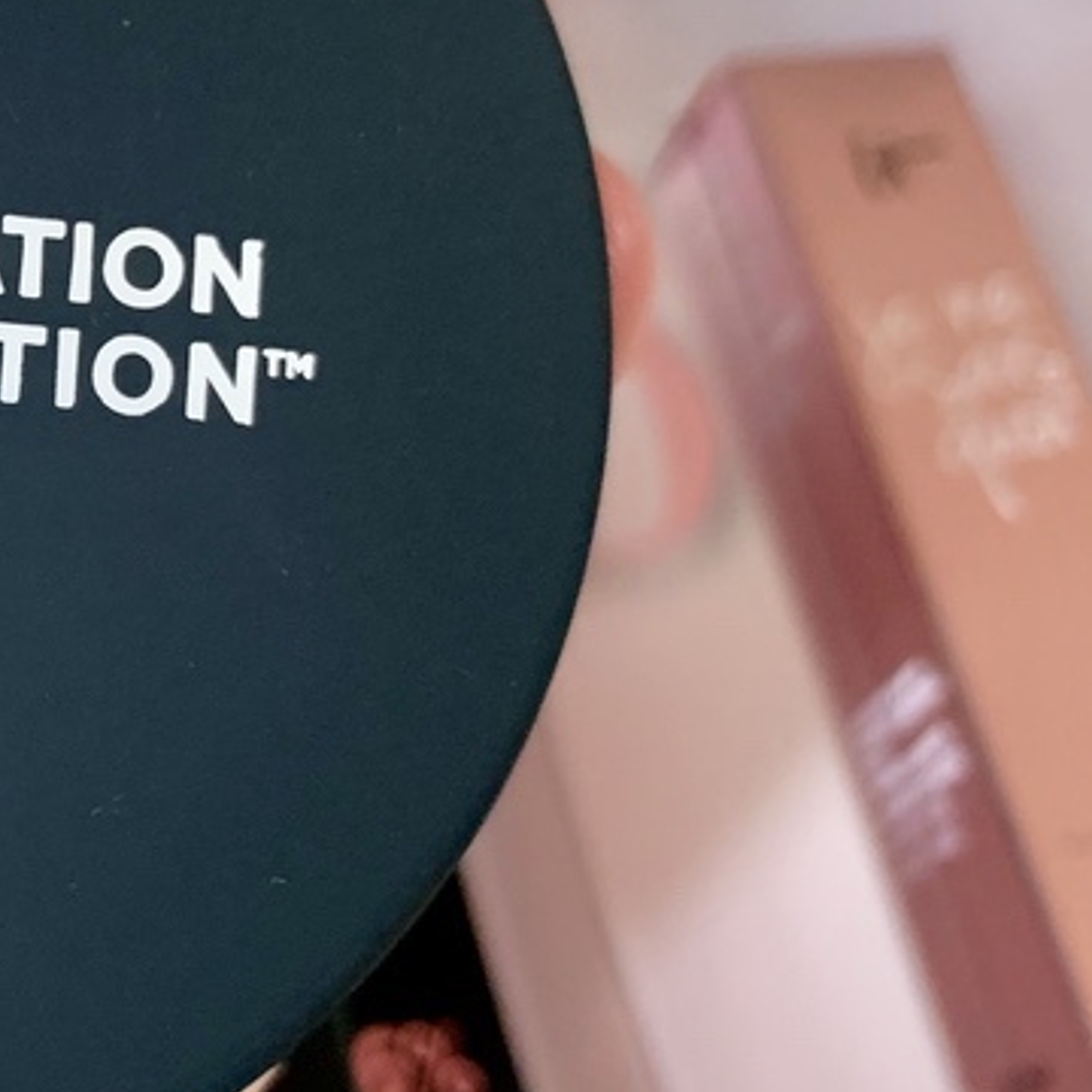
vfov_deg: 25.0
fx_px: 2463
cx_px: -315
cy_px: 458
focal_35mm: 69
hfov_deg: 22.4
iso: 200
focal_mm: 4.25
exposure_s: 1/60
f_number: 1.8
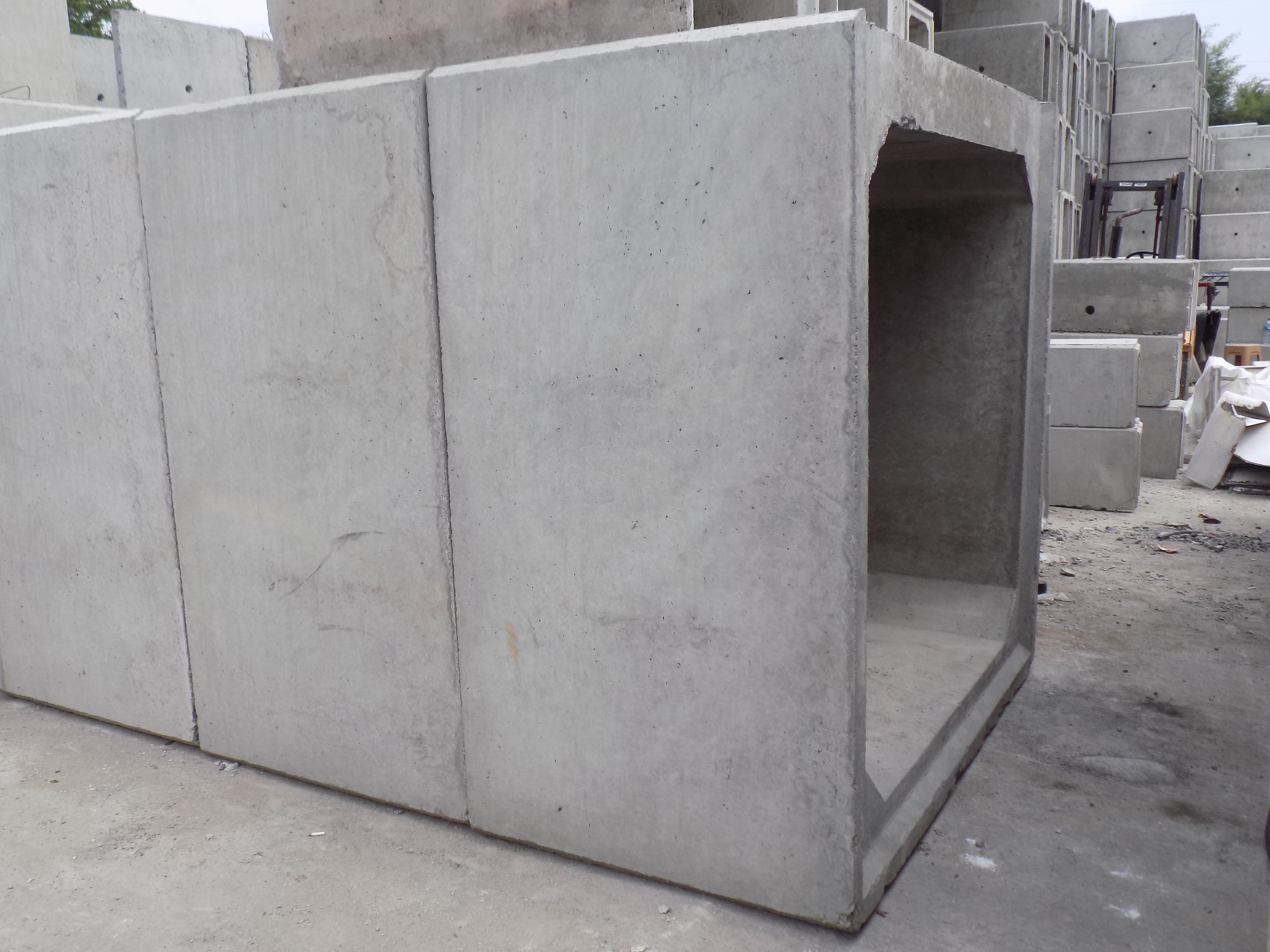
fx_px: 1101
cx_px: 635
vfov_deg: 46.8
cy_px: 476
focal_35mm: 30
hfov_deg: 60.0
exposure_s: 1/640
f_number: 3.3
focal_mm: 5.3
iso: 80
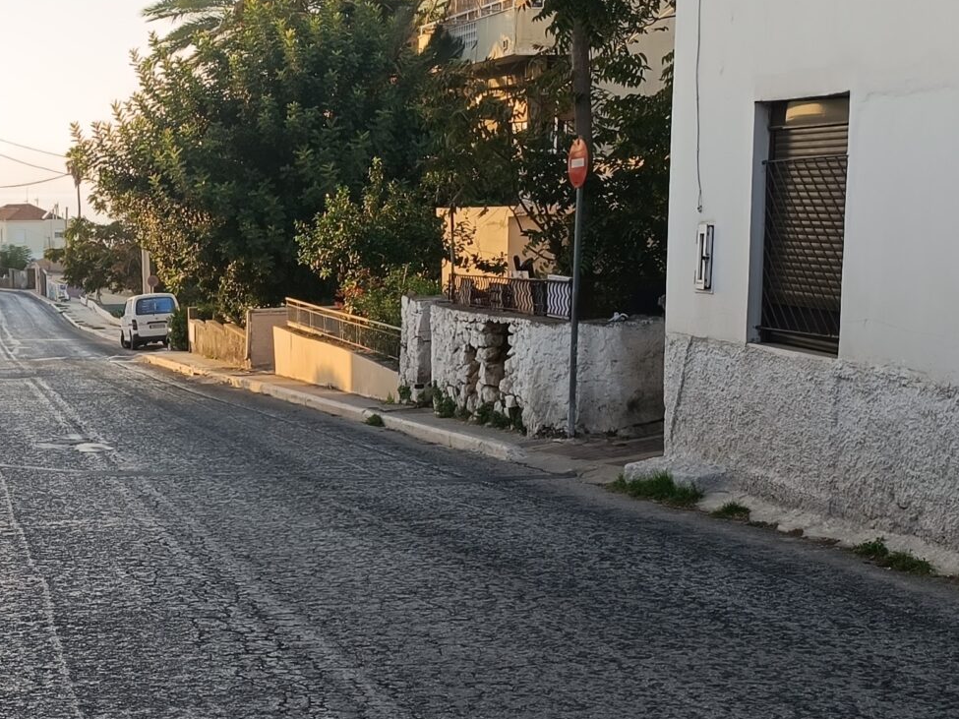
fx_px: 1745
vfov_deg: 23.3
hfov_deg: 30.1
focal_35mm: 63
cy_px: 402
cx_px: 212
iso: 50
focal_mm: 6.14
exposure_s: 1/140
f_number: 1.65
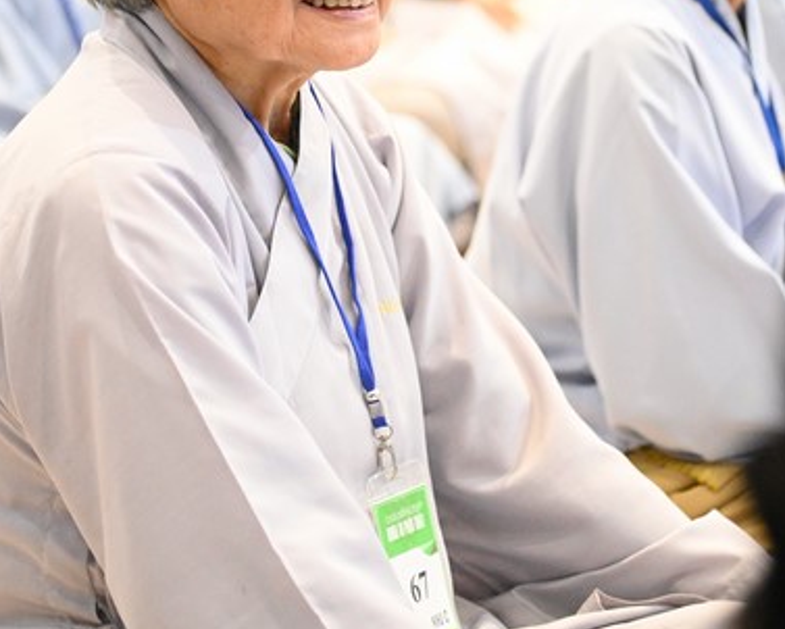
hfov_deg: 9.9
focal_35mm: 194
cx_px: 381
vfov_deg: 8.0
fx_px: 4510
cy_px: 123
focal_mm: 120
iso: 12800
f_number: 4
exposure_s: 1/125
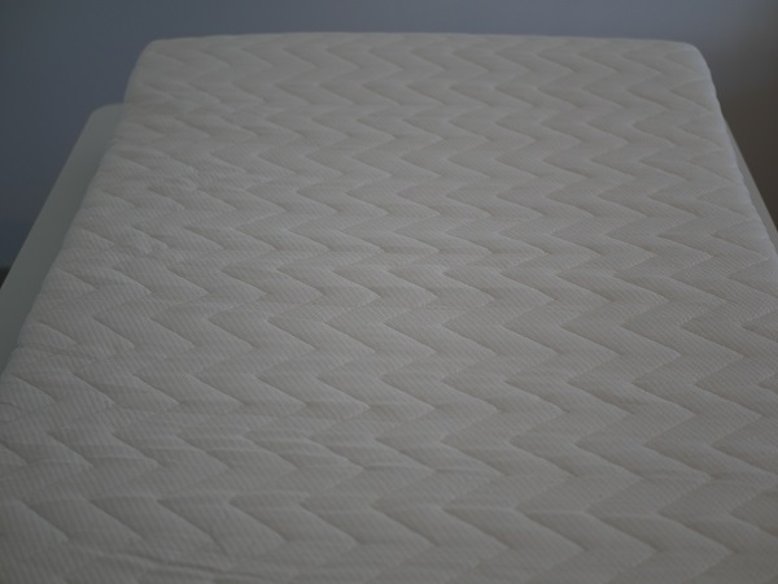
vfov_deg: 29.1
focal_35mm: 50
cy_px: 292
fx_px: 1124
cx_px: 389
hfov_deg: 38.2
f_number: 1.7
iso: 200
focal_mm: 25
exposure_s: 1/100
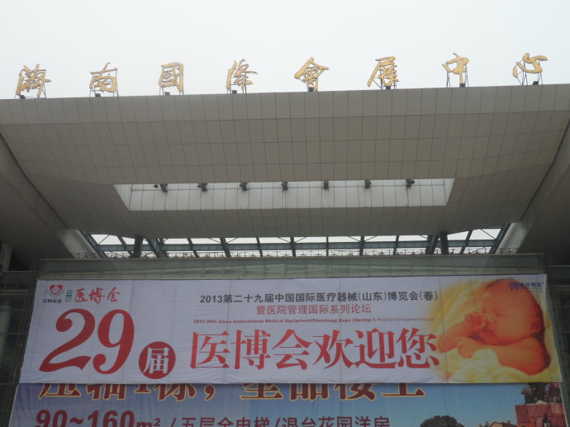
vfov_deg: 35.1
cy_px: 214
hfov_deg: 45.8
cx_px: 285
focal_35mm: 41
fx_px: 675
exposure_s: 1/250
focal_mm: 6.8
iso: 80
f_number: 3.7
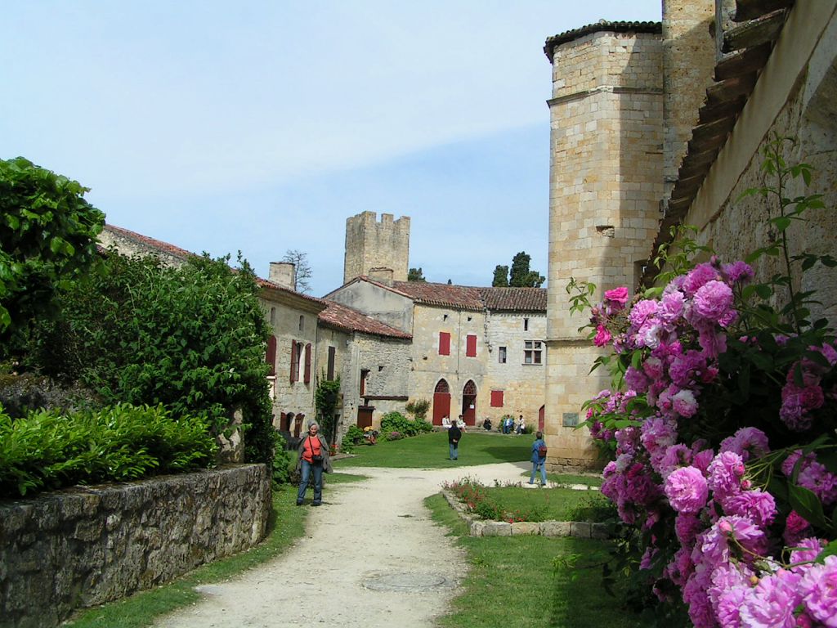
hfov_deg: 49.0
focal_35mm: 38
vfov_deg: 37.7
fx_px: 919
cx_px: 418
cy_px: 314
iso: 50
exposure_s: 1/500
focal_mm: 5.8
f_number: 5.6
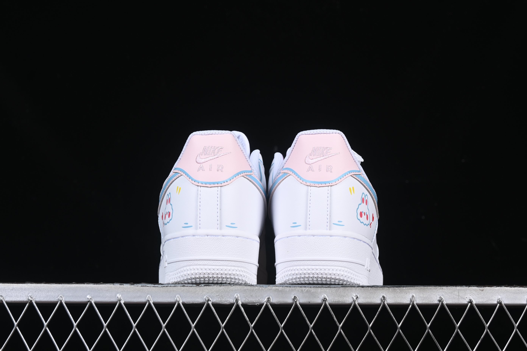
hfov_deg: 27.0
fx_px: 1098
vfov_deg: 18.2
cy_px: 176
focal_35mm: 75
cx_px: 264
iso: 160
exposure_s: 1/100
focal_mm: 50
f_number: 8
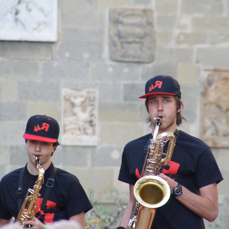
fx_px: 3016
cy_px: 114
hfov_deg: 4.3
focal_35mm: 403
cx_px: 149
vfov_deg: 4.3
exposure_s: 1/320
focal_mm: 210
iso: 1600
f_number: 5.6
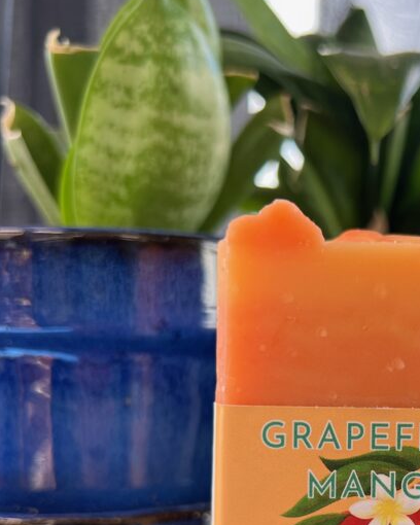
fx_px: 792
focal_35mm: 51
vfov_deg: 35.7
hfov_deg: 28.3
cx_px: 394
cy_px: 407
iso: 40
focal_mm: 5.7
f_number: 1.5
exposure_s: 1/124
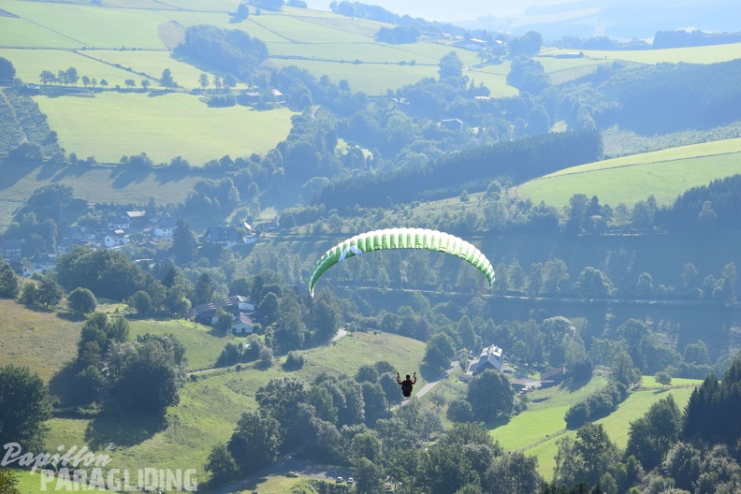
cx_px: 370
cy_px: 247
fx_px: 1914
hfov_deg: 21.9
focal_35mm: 93
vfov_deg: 14.7
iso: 360
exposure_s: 1/500
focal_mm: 62
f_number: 11
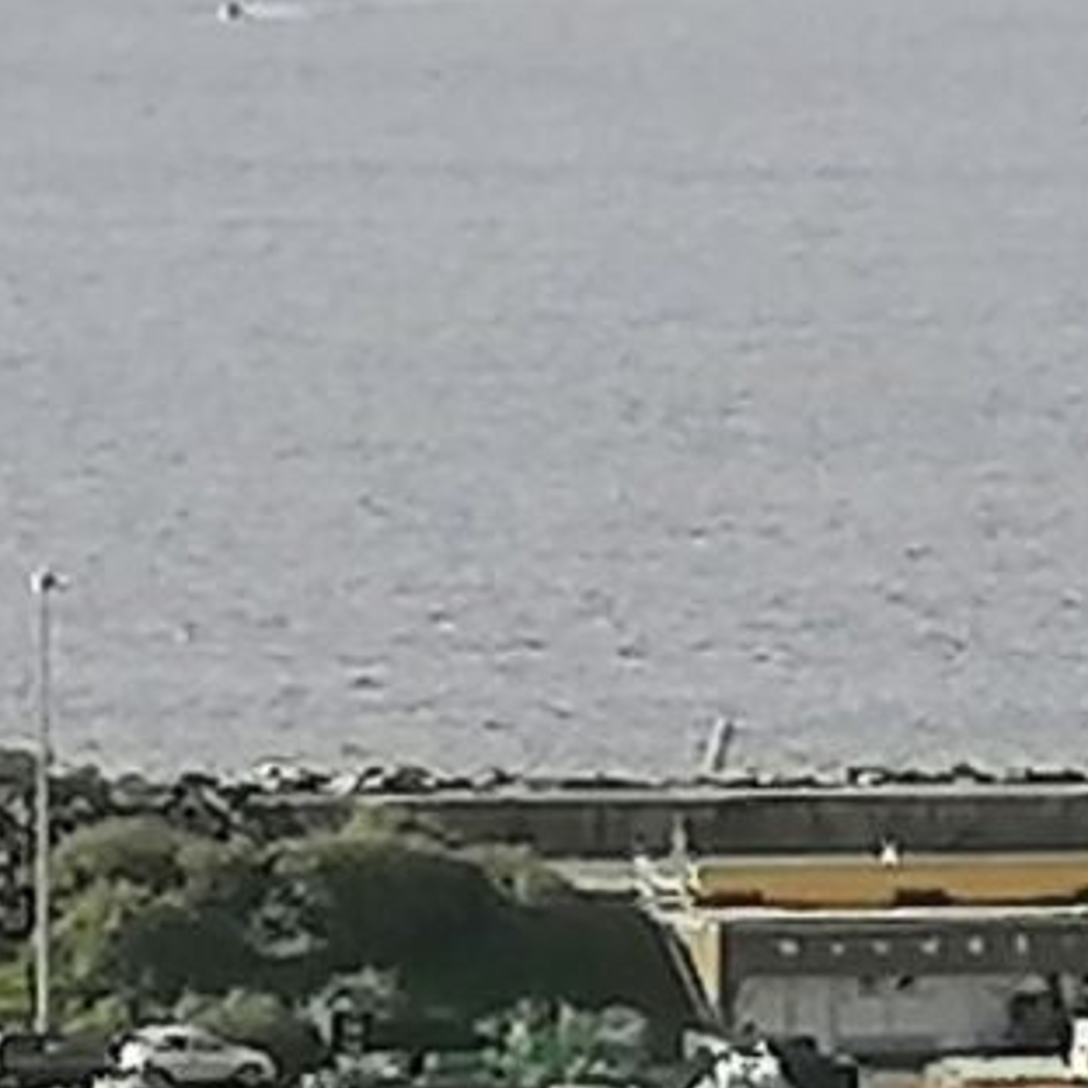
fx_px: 16393
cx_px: 858
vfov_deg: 3.8
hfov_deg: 3.8
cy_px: 1660
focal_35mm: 461
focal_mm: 4.75
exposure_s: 1/1156
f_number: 1.8
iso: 50
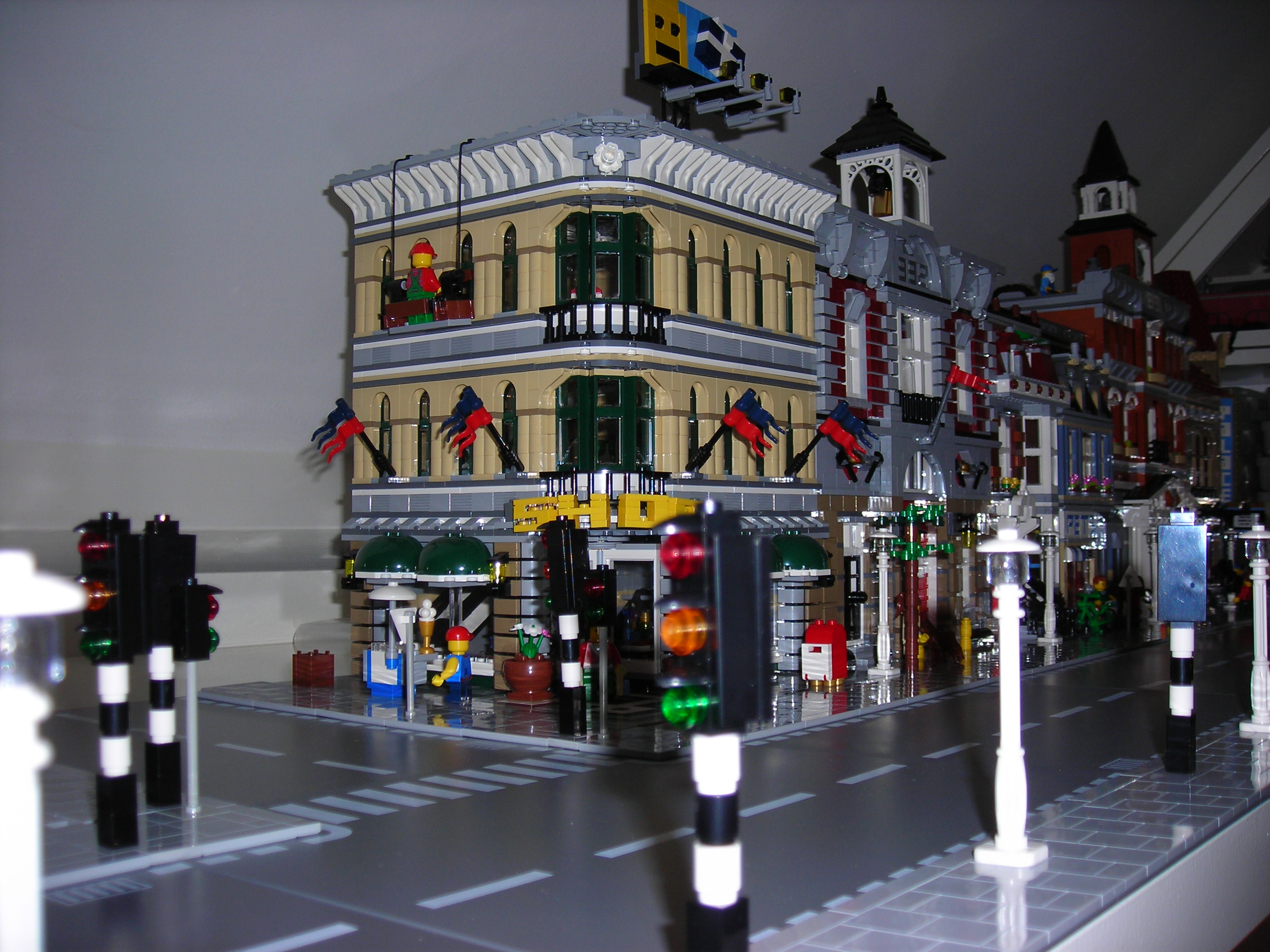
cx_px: 635
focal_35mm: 38
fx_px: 1394
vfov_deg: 37.7
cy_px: 476
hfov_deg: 49.0
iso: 50
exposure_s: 1/60.1
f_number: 3.2
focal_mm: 6.3
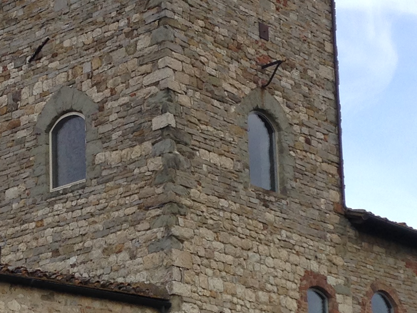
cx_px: 181
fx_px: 1530
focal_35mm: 127
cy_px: 292
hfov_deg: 15.5
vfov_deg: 11.6
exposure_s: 1/686
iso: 50
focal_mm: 4.12
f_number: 2.4
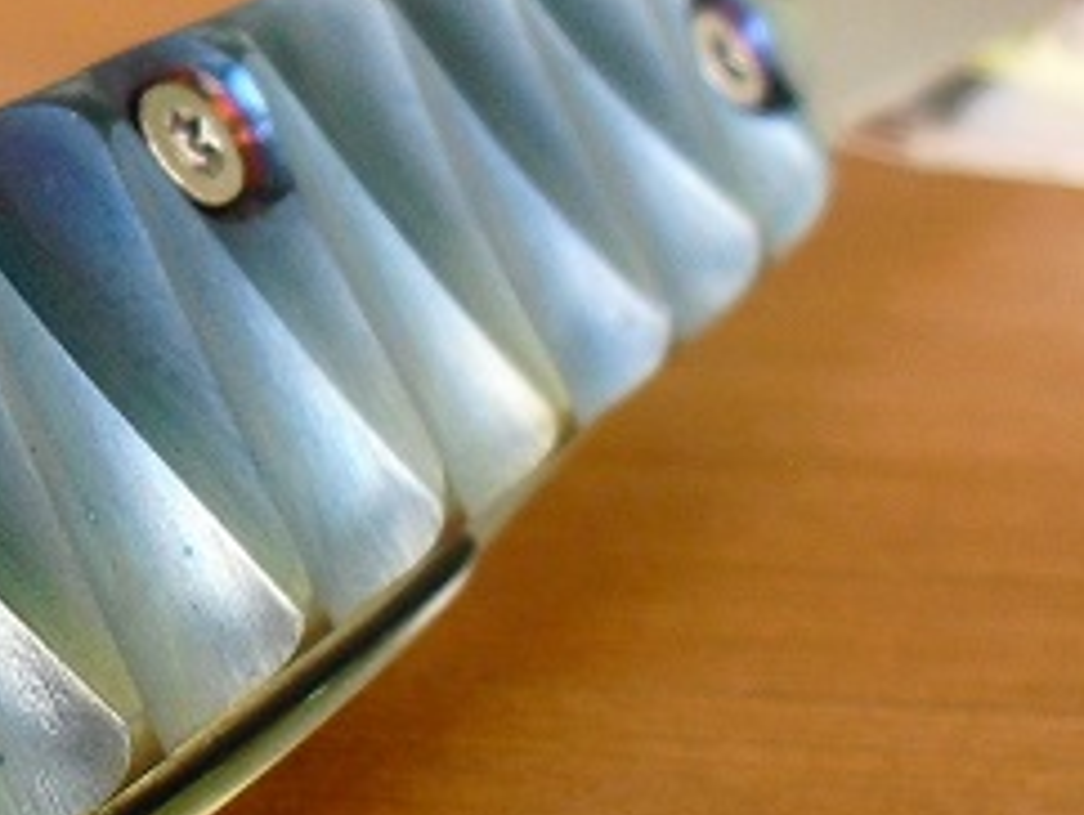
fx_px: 3730
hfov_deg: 16.3
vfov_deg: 12.5
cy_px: 537
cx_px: 58
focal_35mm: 119
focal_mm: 6.3
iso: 200
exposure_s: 1/40
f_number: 3.1
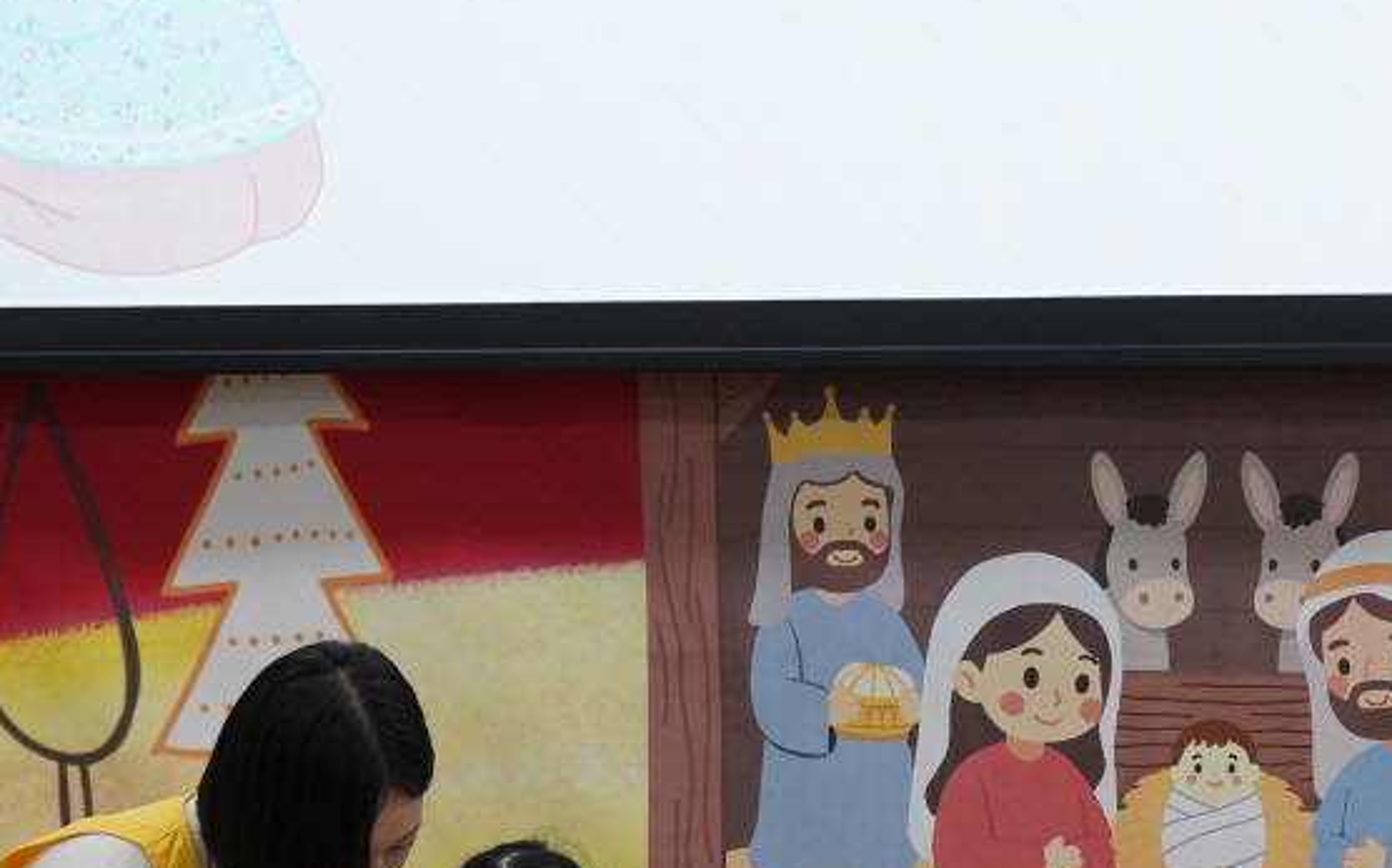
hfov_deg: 22.1
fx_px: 3527
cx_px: 1087
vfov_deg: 13.7
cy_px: 987
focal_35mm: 93
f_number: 7.1
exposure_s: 1/125
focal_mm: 39
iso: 2500
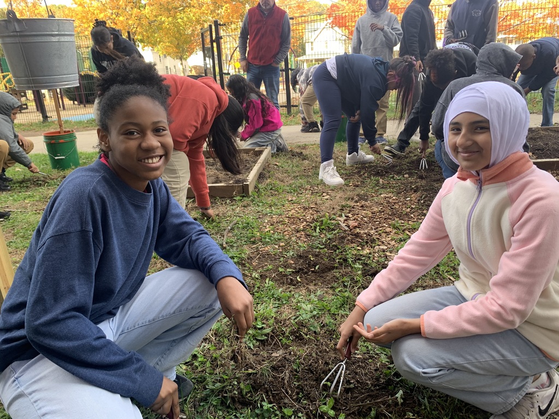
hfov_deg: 67.3
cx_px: 280
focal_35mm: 26
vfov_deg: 53.1
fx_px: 420
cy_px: 210
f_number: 1.8
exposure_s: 1/121
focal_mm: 4.25
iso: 50
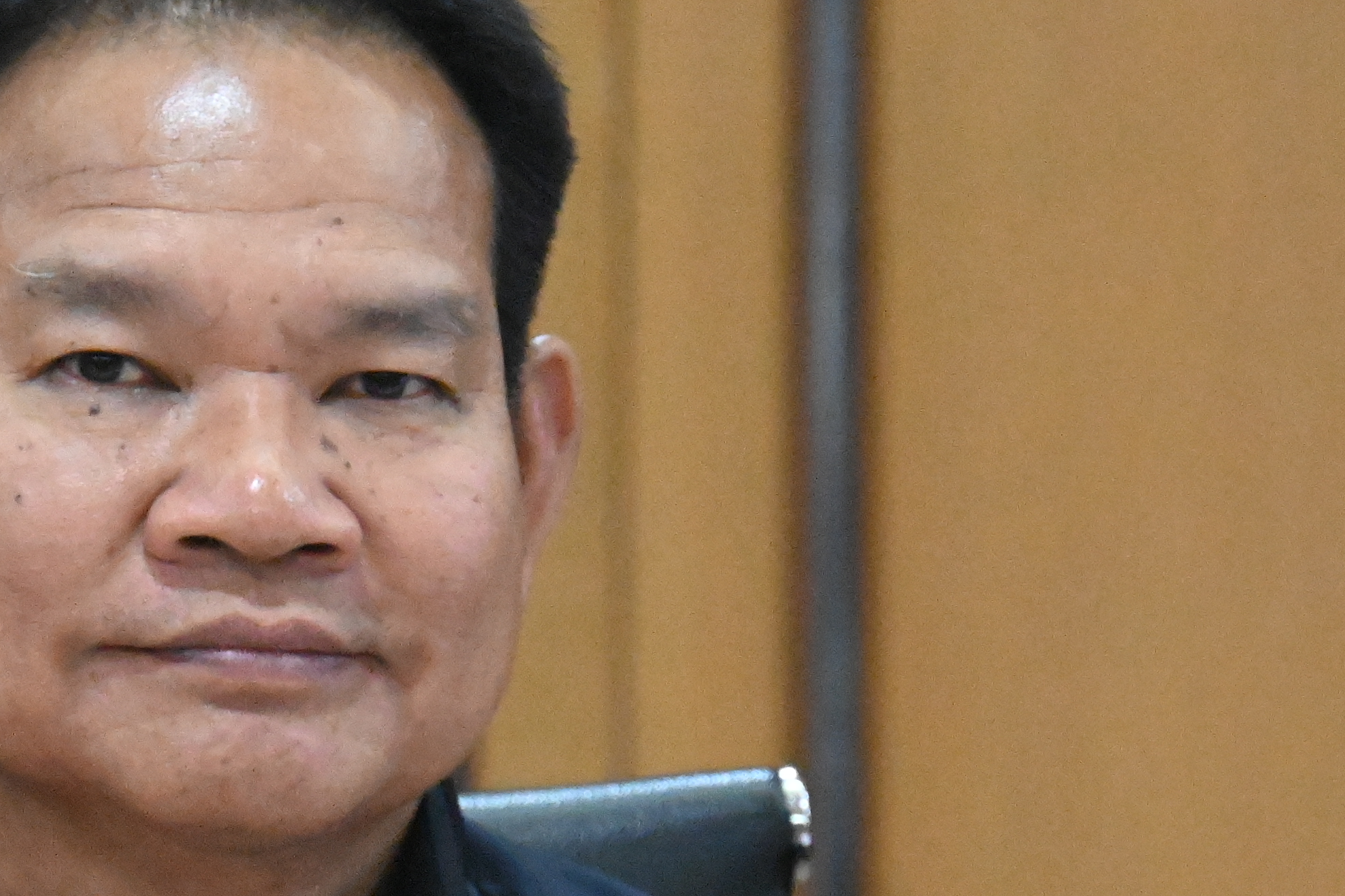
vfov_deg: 2.7
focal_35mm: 516
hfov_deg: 4.0
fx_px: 19277
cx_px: 235
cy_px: 980
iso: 12800
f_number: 6.3
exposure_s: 1/160
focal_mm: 165
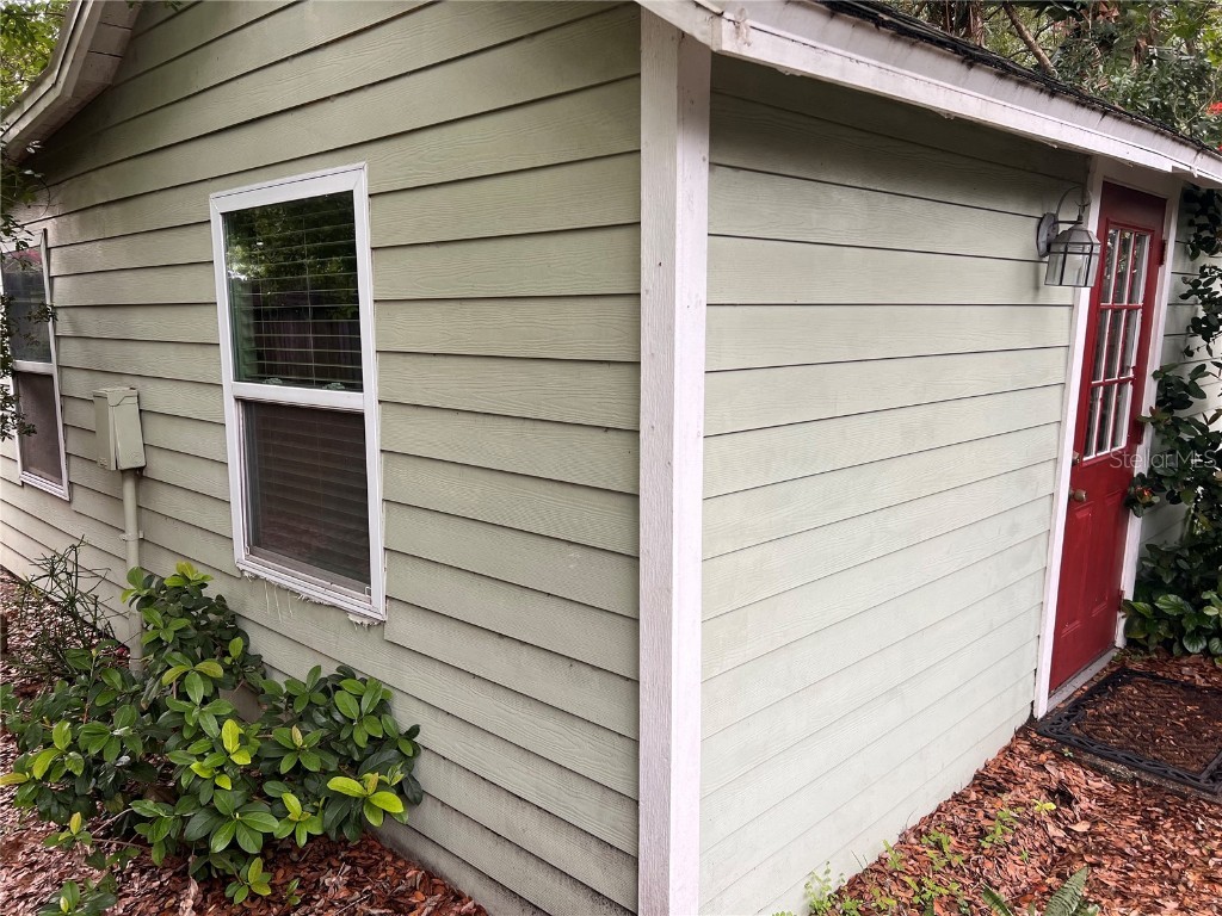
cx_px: 611
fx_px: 918
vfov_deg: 53.1
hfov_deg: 67.3
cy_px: 458
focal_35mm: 26
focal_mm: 5.7
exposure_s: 1/358
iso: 50
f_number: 1.5
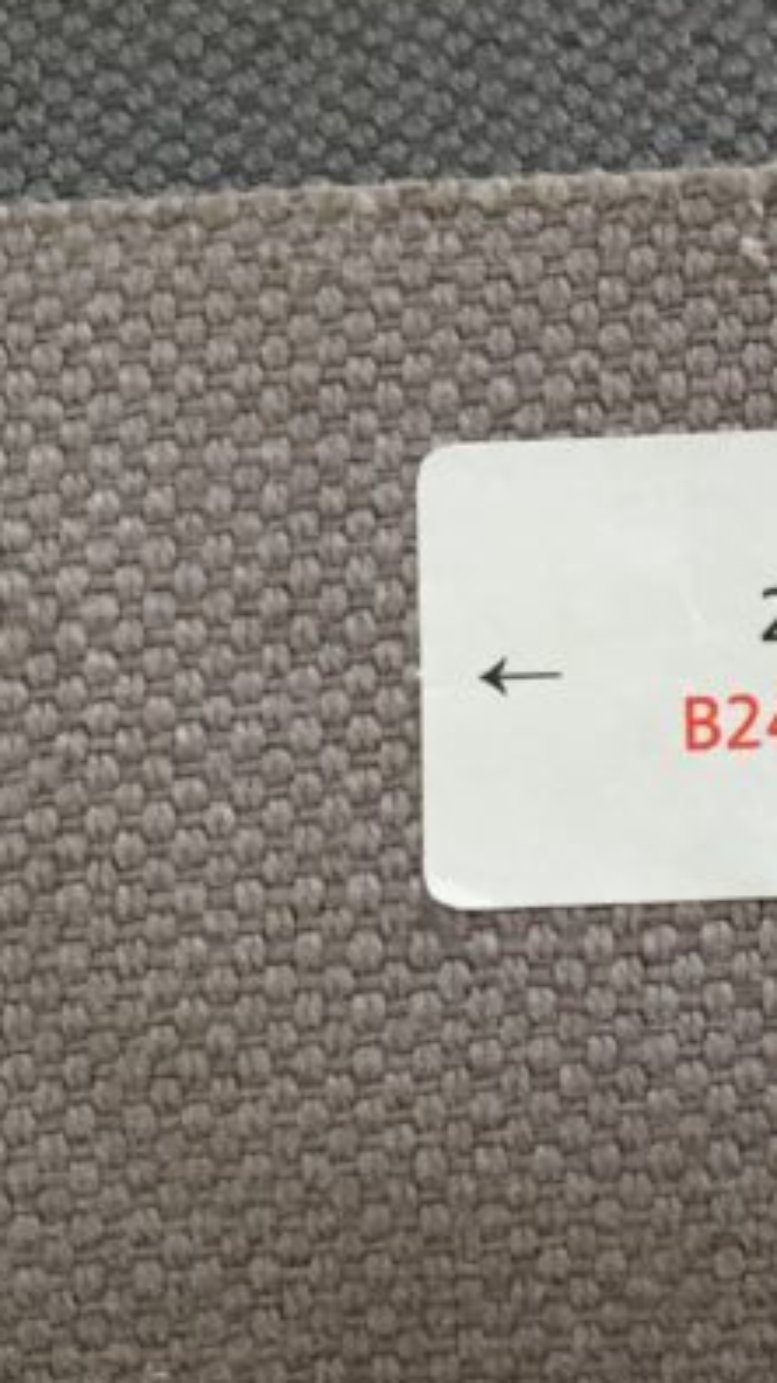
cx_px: 987
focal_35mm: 82
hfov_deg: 14.2
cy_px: 676
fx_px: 3005
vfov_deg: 25.9
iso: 50
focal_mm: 4.15
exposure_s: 1/30
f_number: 2.2
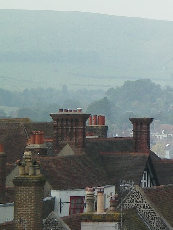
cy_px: 110
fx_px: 1878
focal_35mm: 282
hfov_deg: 5.2
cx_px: 250
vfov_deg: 7.0
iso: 64
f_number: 5.9
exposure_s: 1/160
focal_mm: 18.9
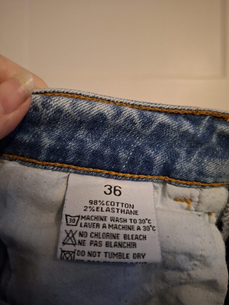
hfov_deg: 58.9
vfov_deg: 73.9
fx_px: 203
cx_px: 114
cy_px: 152
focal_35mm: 23
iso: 800
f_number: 1.8
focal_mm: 5.54
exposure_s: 1/20
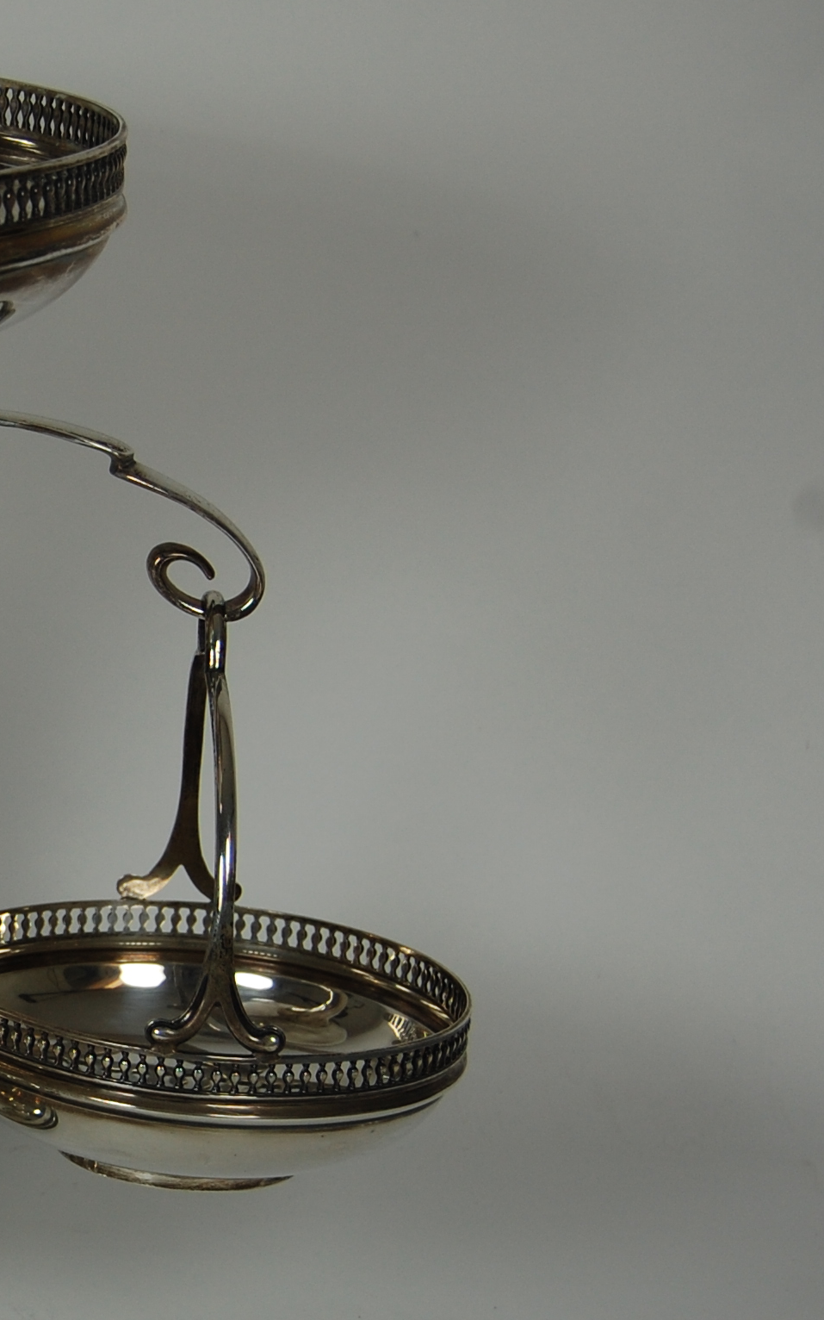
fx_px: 3666
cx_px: -364
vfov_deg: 20.4
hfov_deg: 12.3
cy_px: 736
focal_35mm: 102
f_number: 5.6
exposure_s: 1/125
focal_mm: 34
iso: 200
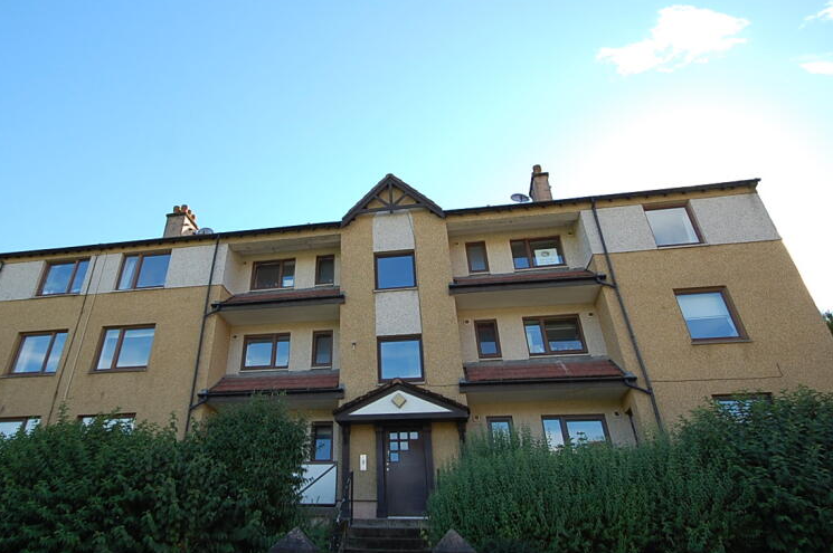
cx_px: 333
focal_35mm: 23
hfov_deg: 76.1
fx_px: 524
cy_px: 222
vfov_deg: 55.2
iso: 200
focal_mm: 11
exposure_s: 1/200
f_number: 7.1
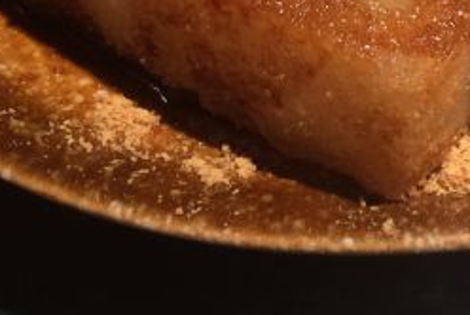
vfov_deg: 15.0
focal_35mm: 85
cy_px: -157
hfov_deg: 23.7
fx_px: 1111
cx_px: 332
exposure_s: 1/30
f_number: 2.2
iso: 64
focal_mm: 4.15
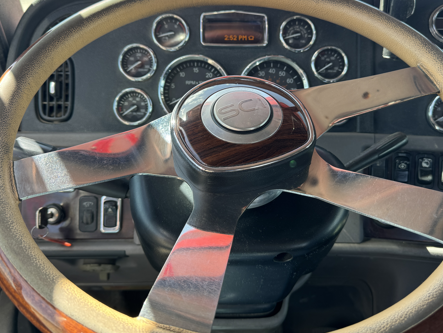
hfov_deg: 58.3
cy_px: 145
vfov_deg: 45.3
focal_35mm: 31
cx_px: 235
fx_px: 397
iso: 64
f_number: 1.78
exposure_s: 1/173
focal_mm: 6.86
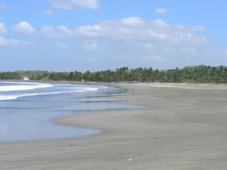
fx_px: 511
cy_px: 104
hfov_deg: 24.8
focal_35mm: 78
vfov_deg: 18.9
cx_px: 168
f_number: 5.6
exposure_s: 1/504
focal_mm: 7.4
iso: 50
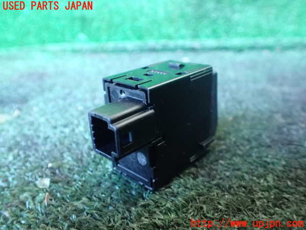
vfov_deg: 46.8
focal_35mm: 30
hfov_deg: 60.0
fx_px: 265
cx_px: 153
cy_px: 115
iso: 1600
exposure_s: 1/25
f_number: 2.3
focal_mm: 5.4
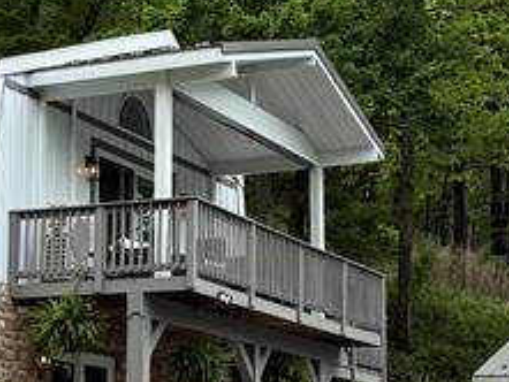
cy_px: 226
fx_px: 1633
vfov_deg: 13.3
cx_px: 136
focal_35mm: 111
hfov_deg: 17.6
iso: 100
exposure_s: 1/2110
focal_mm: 6.76
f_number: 1.78
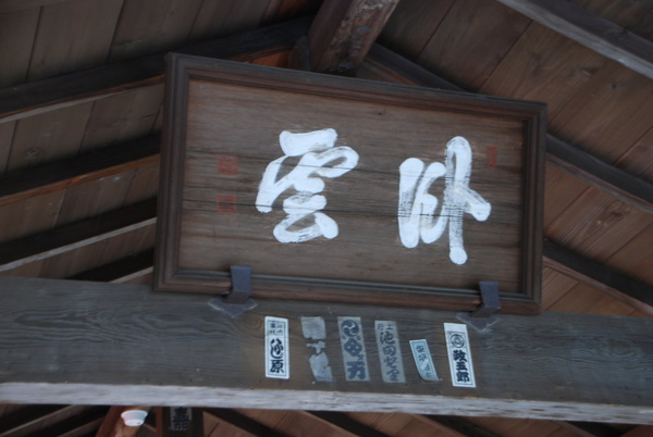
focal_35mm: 69
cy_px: 218
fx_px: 1253
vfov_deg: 19.8
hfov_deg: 29.2
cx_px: 326
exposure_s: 1/2
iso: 200
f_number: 4.5
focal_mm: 46
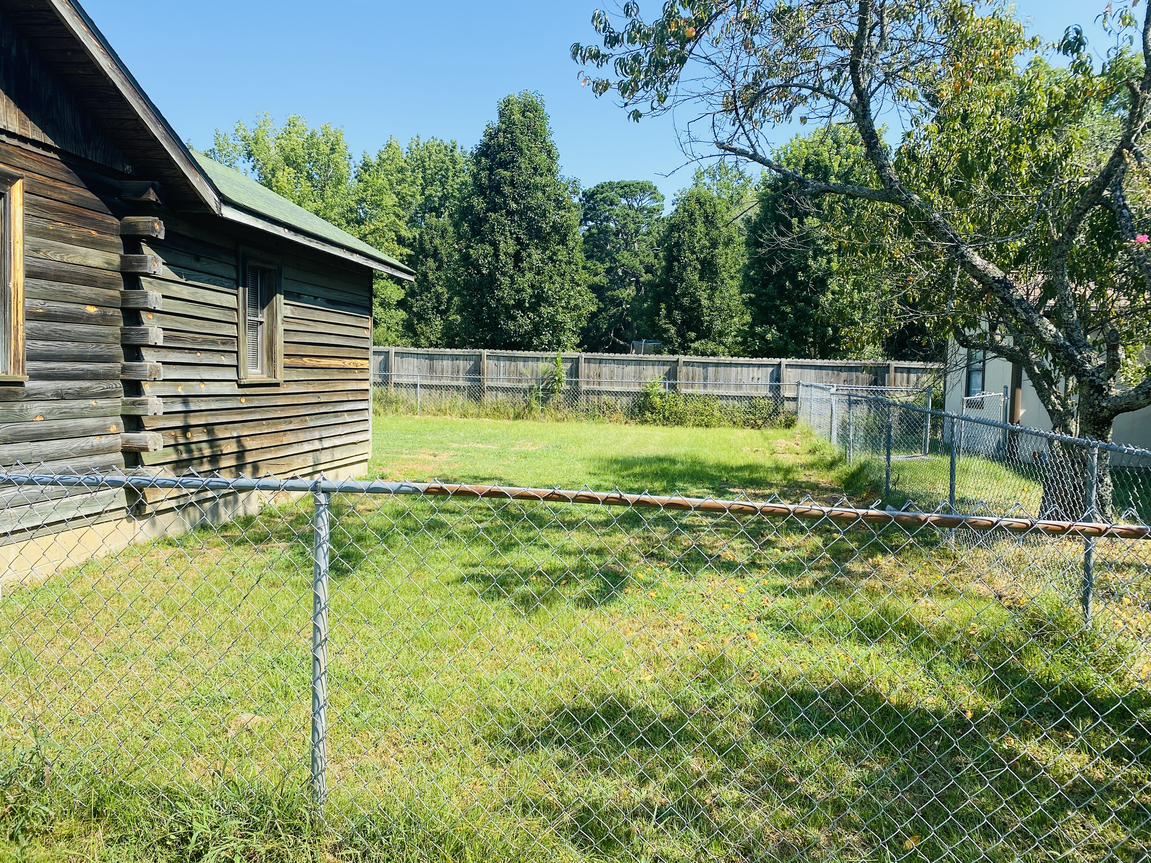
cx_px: 576
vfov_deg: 53.1
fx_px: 865
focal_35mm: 26
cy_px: 432
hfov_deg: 67.3
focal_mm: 4.25
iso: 32
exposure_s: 1/1258
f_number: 1.8
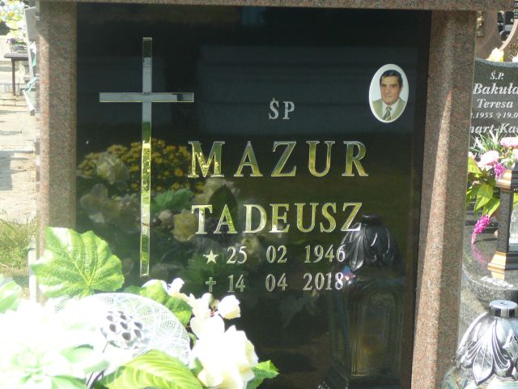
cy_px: 194
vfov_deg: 18.0
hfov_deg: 23.8
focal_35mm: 82
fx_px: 1227
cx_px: 259
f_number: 3.8
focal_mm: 12.2
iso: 80
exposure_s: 1/200
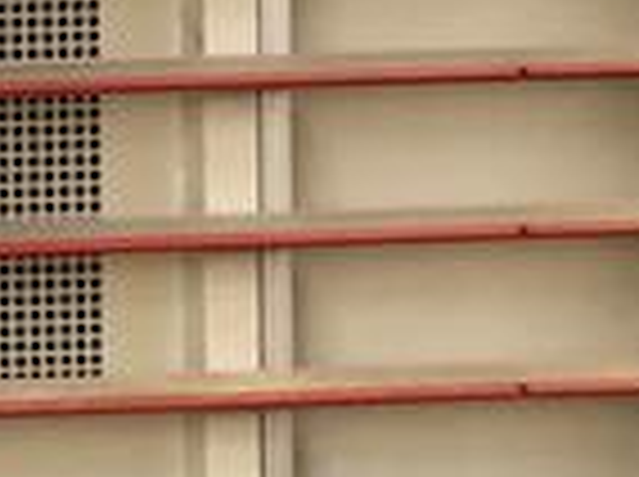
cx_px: -1130
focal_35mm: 202
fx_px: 3723
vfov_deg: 7.3
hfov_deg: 8.5
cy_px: 342
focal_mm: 4
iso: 40
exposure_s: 1/15
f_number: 1.8
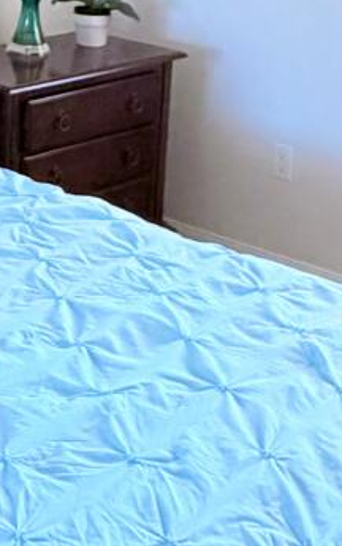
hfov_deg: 14.6
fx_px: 1281
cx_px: -93
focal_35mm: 86
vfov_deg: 23.4
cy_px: 55
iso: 320
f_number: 2.2
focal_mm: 2.22
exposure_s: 1/118
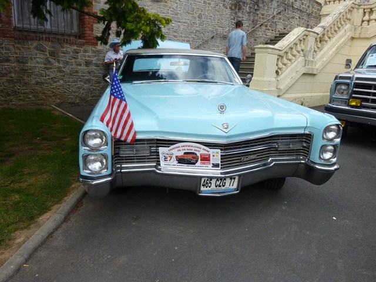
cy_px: 141
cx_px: 188
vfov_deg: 54.9
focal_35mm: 25
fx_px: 272
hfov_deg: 69.4
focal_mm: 4.5
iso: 80
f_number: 3.3
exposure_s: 1/250
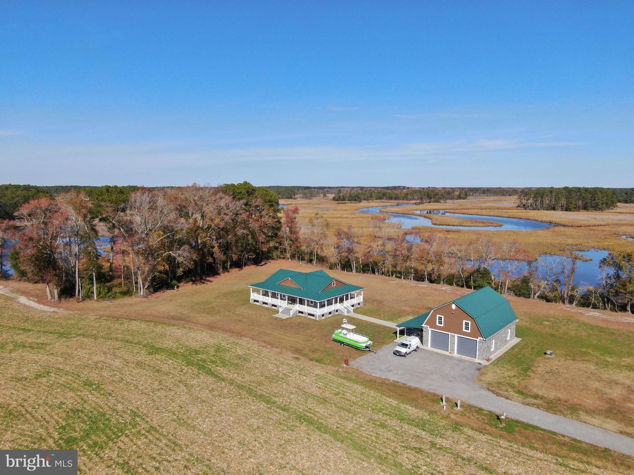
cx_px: 317
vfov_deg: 56.8
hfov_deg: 71.6
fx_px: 440
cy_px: 238
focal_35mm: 24
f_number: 2.8
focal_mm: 4.39
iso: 110
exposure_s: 1/1600
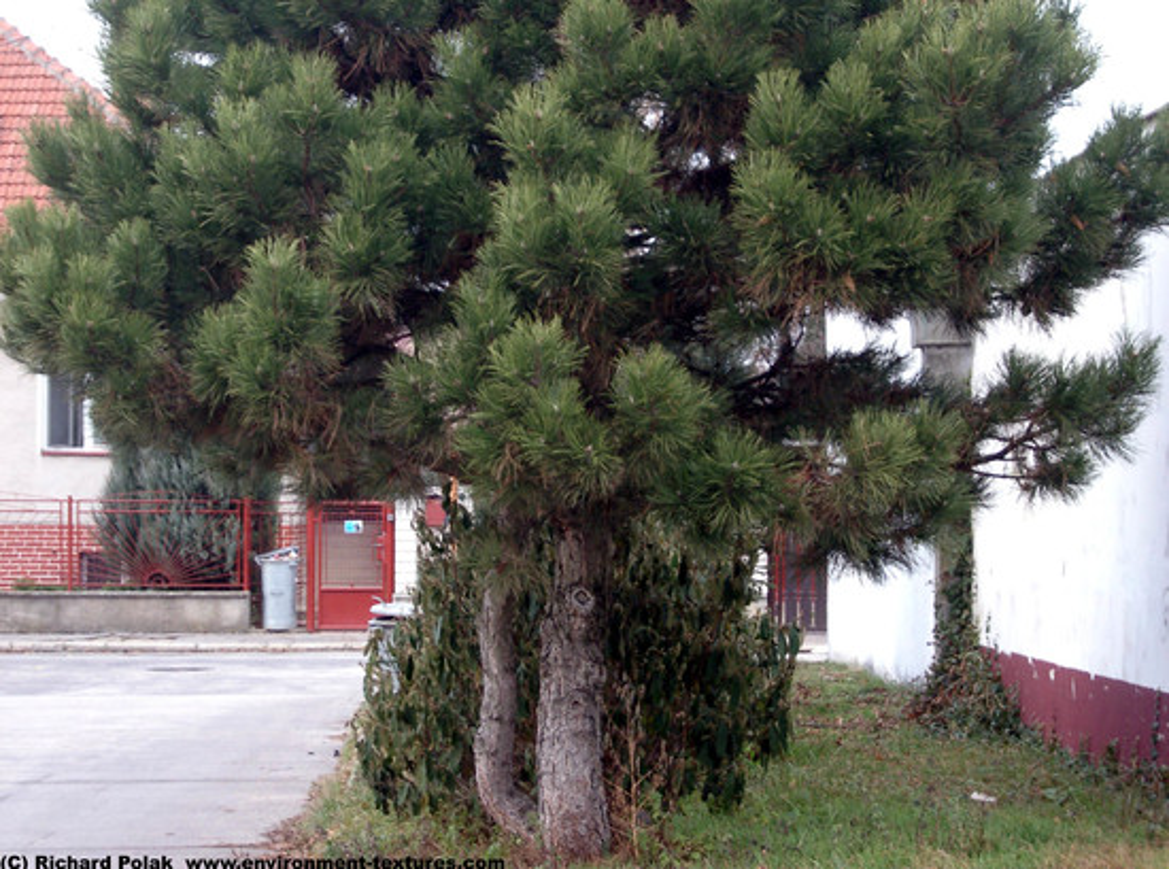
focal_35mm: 112
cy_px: 434
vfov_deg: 13.2
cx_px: 584
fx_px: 3771
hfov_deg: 17.6
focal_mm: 22.8
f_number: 4.8
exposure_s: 1/80
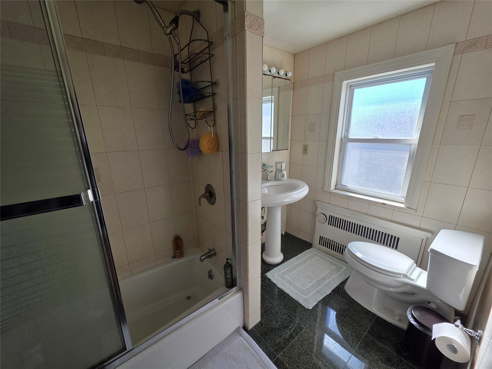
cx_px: 246
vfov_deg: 89.9
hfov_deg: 106.2
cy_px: 184
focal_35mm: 13
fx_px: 185
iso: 40
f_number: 1.9
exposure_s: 1/151
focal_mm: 2.2
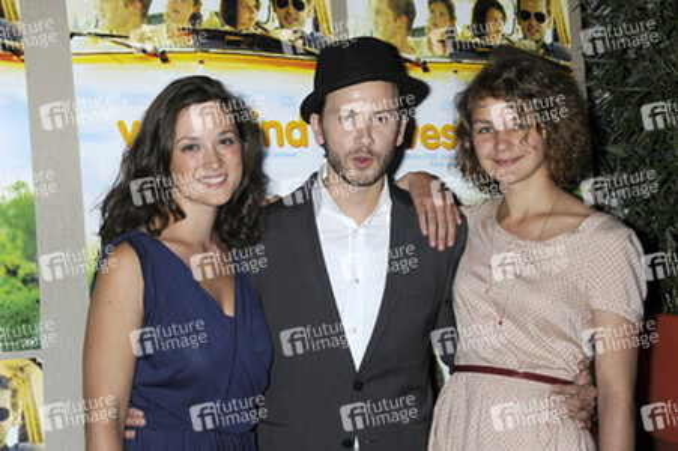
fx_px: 1468
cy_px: 226
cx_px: 339
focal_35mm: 78
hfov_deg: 26.0
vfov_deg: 17.5
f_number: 8
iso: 500
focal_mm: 78
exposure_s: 1/200
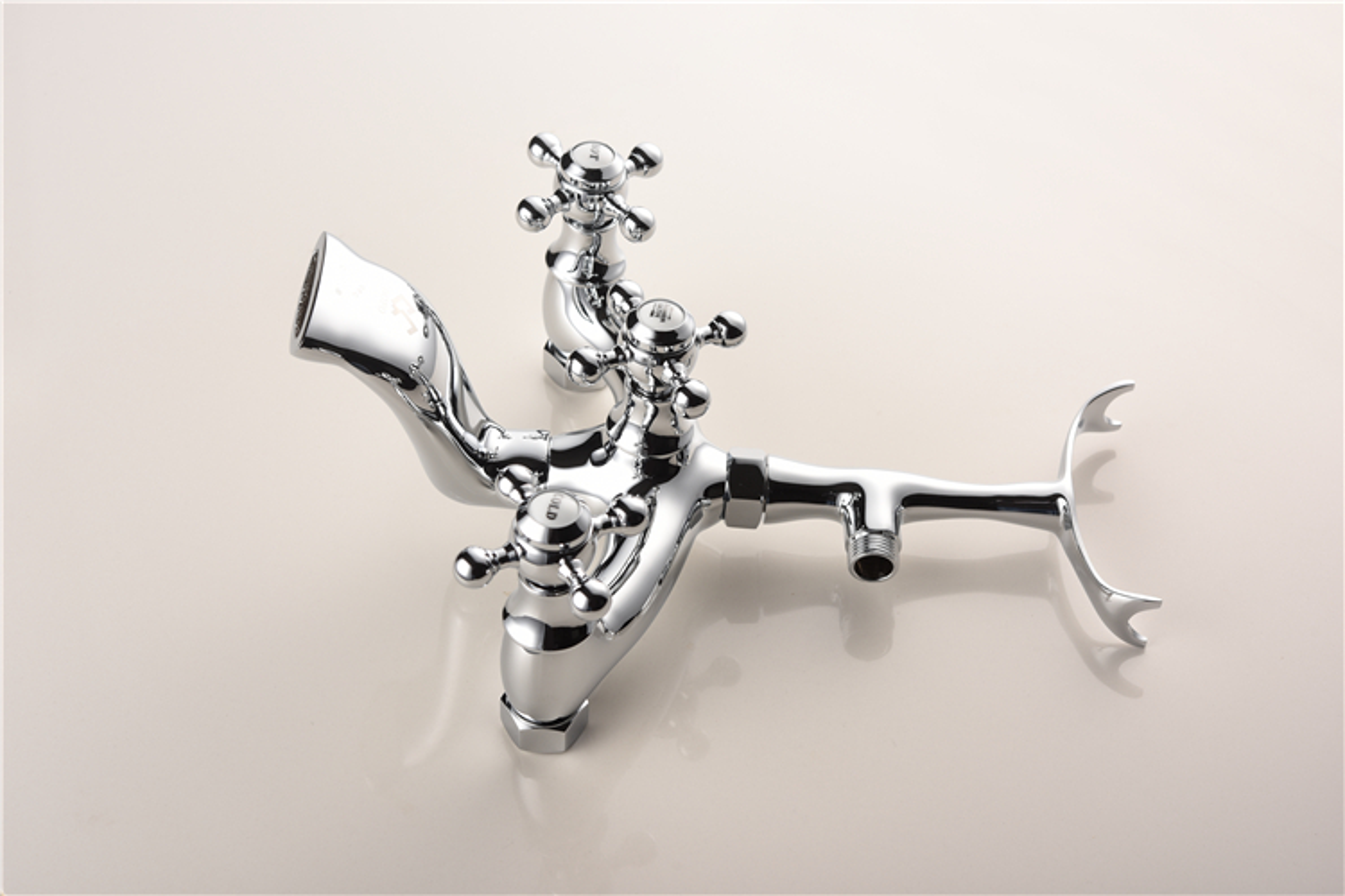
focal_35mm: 60
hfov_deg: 33.4
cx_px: 672
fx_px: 2241
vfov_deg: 22.6
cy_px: 448
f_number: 10
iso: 100
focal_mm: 60
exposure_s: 1/160
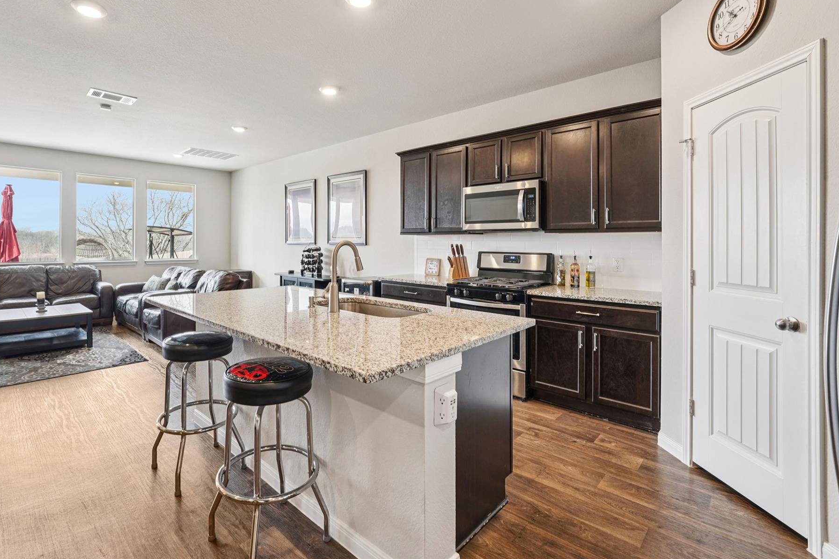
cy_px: 245
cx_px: 385
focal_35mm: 16
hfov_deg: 96.5
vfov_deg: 73.4
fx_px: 373
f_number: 8
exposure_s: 1/20
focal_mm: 14
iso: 400
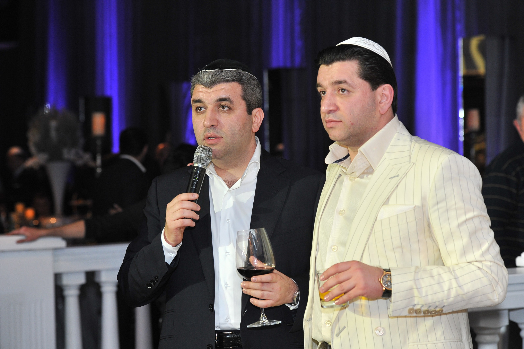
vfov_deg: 14.0
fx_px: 1426
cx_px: 262
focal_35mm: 98
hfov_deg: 20.8
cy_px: 174
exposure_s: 1/160
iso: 1600
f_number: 4.5
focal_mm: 98
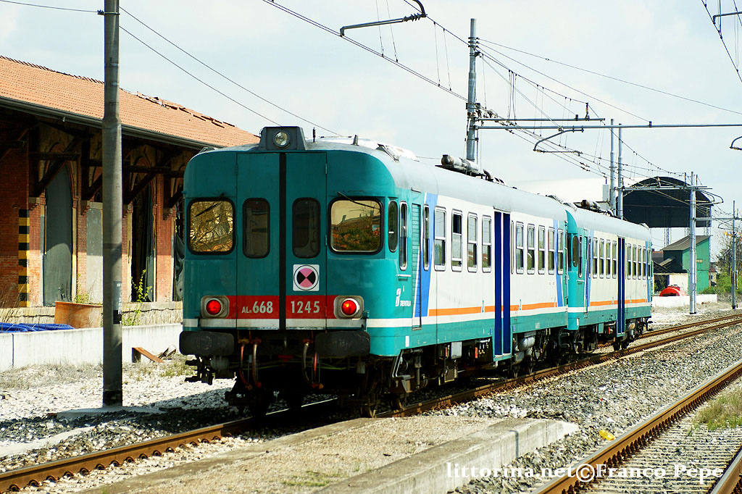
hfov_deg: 16.1
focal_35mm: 128
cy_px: 247
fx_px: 2627
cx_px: 371
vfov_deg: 10.7
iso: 200
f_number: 6.3
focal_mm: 85
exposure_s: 1/500
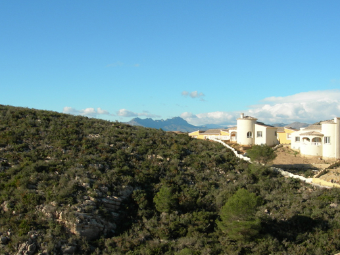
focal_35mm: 49
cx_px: 171
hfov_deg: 38.9
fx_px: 481
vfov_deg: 29.7
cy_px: 143
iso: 50
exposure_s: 1/477
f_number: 4.8
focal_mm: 7.8
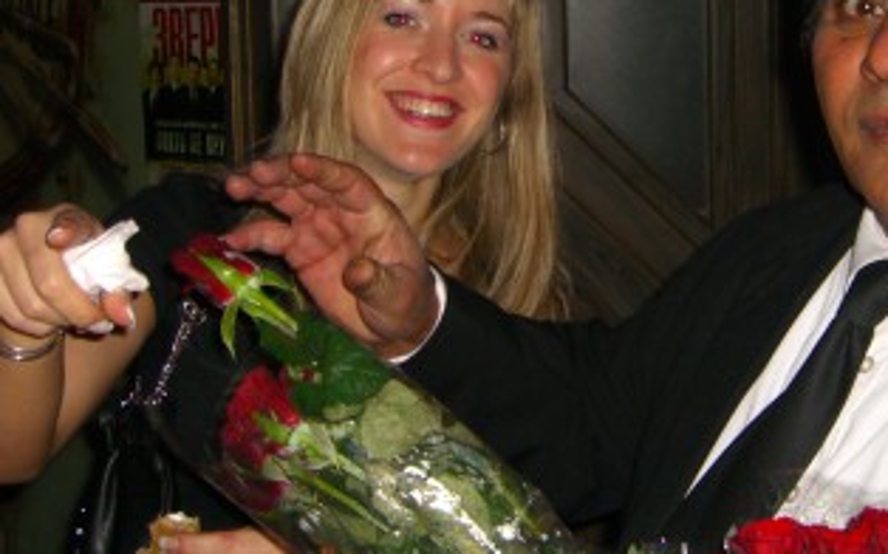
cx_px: 622
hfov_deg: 26.6
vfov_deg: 16.9
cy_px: 172
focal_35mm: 77
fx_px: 1863
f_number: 2.8
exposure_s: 1/60
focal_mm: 7.9
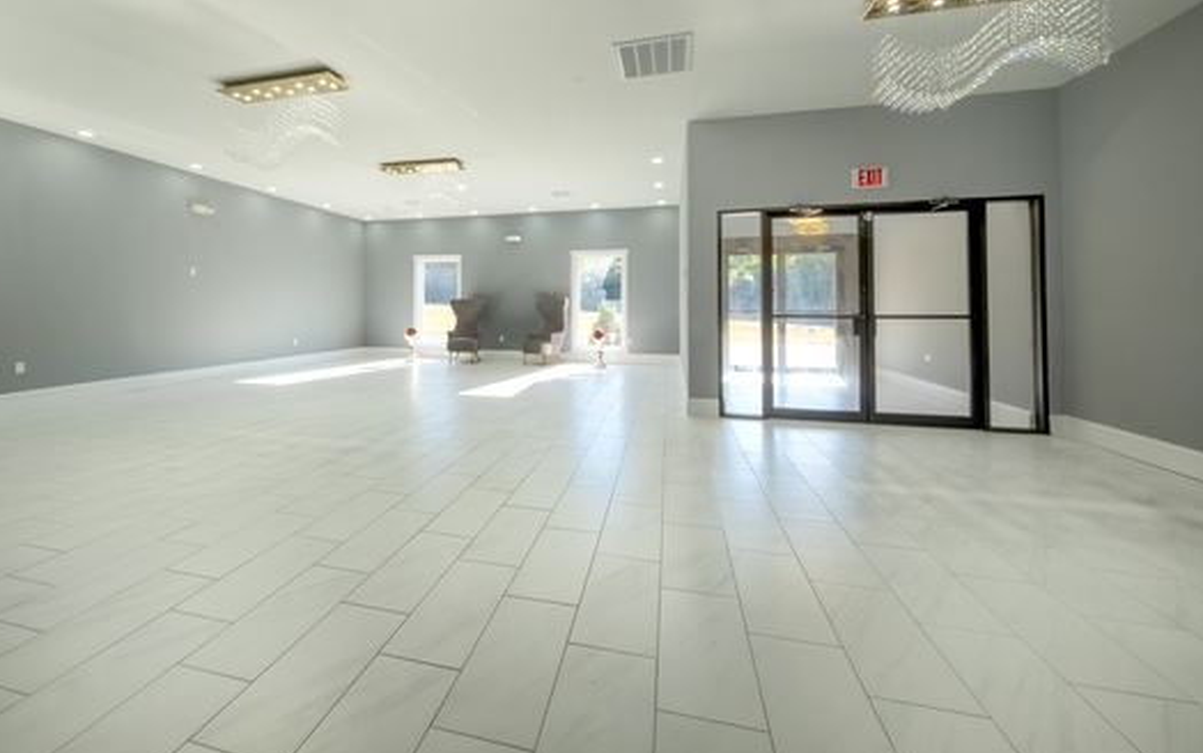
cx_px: 542
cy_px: 310
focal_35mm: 14
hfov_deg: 104.9
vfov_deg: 78.0
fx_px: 459
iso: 400
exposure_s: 1/300
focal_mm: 8
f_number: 8
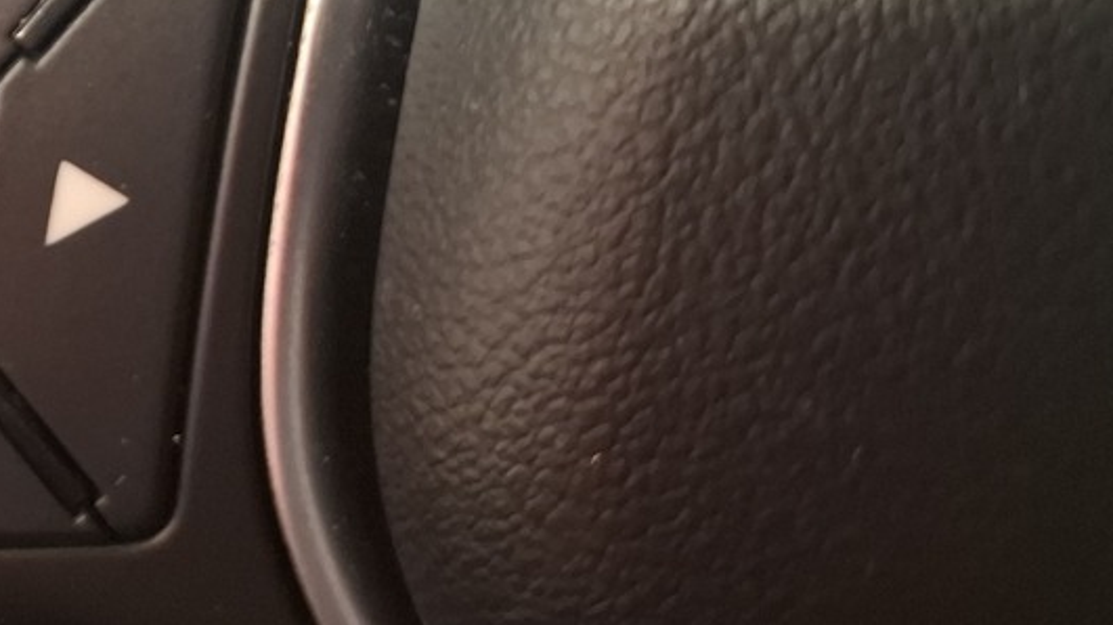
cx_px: -247
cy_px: -352
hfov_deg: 27.1
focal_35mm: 68
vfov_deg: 16.0
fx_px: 2006
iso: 500
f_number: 1.8
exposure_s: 1/25
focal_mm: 5.54
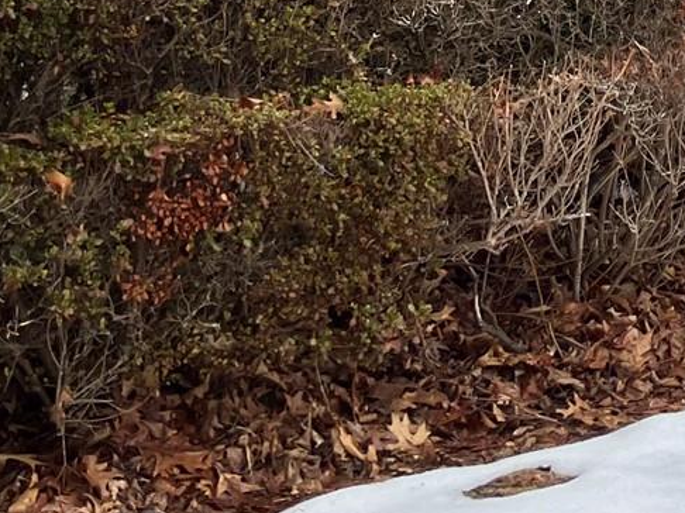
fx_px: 2334
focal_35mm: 118
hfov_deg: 15.9
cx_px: 877
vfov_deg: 11.5
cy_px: -469
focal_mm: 3.99
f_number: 1.8
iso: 32
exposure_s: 1/694
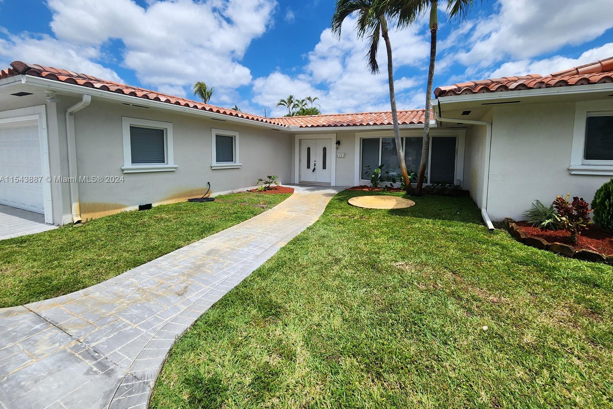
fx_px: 238
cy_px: 180
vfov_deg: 80.9
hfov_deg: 104.2
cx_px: 315
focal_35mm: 14
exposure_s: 1/2874
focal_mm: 2.2
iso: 50
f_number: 2.2
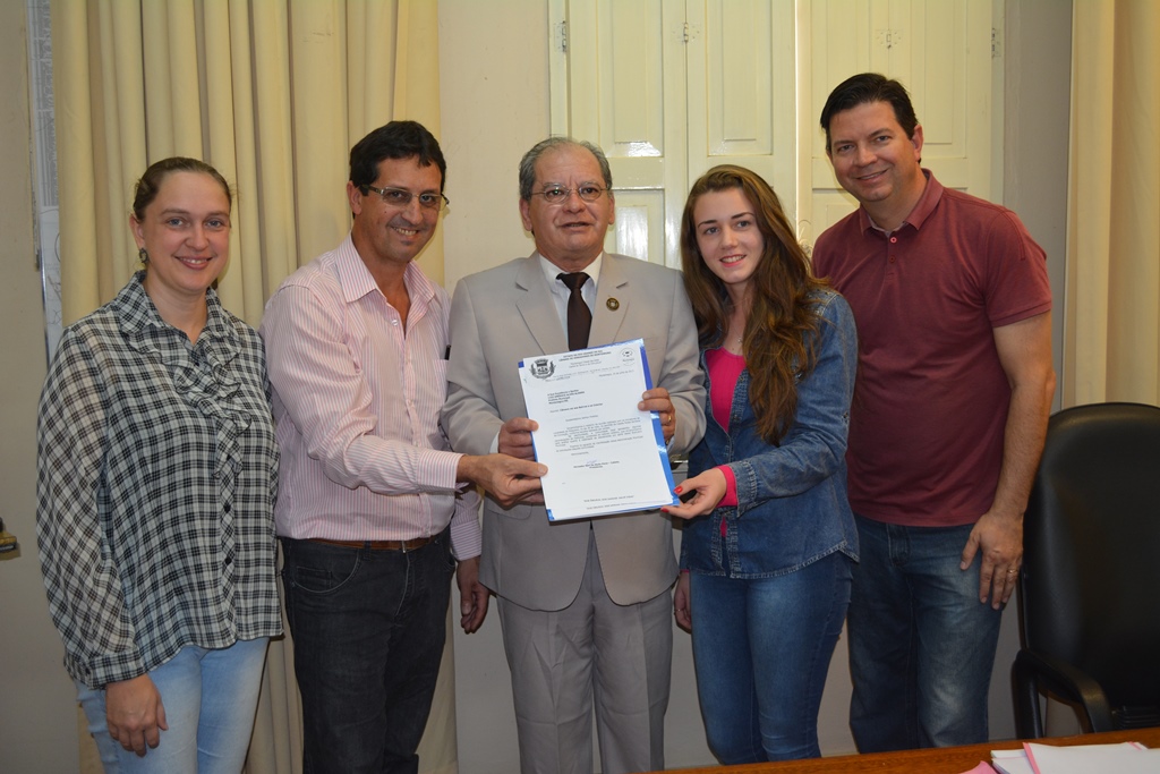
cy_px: 387
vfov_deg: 36.9
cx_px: 580
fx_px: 1160
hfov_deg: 53.1
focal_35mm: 36
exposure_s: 1/60
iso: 640
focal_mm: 24
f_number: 4
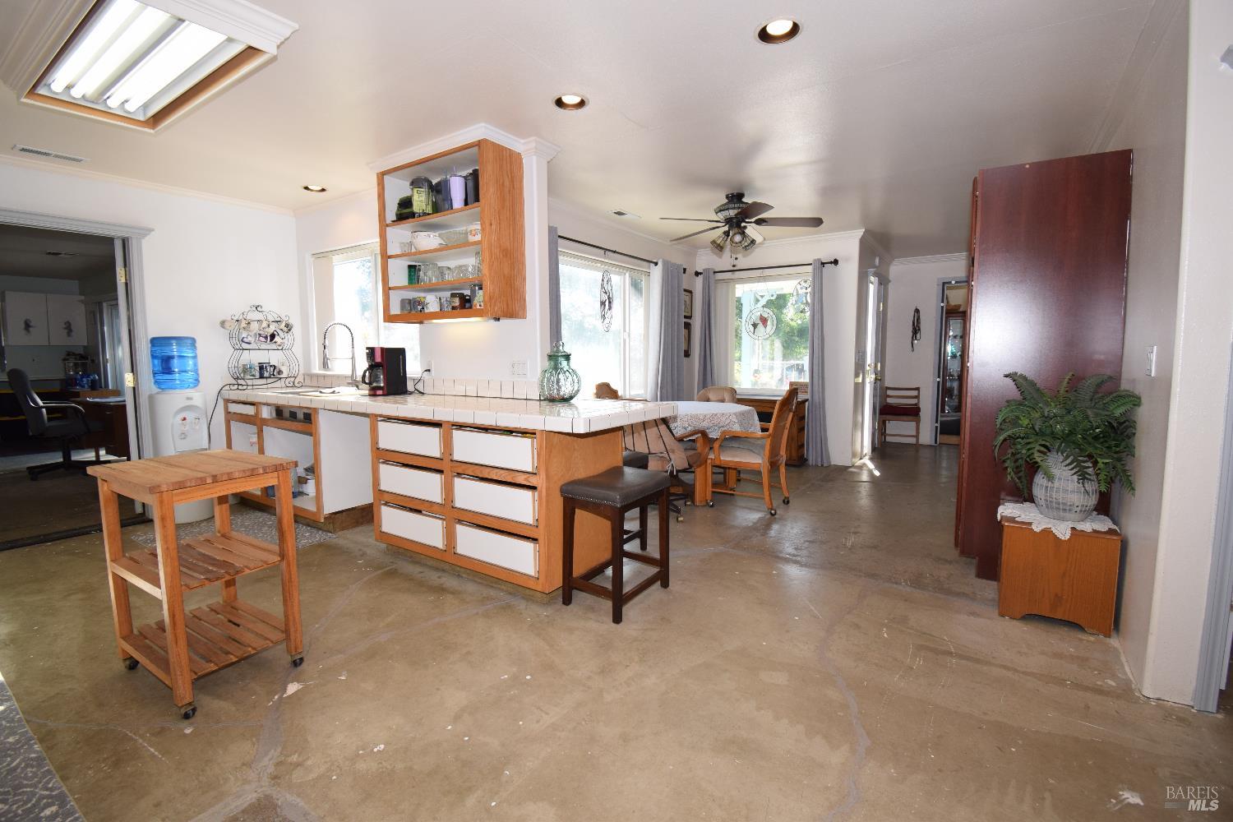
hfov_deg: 100.4
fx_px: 514
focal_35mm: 15
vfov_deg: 77.3
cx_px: 616
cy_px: 411
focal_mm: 10
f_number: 5.6
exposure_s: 1/125
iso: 400
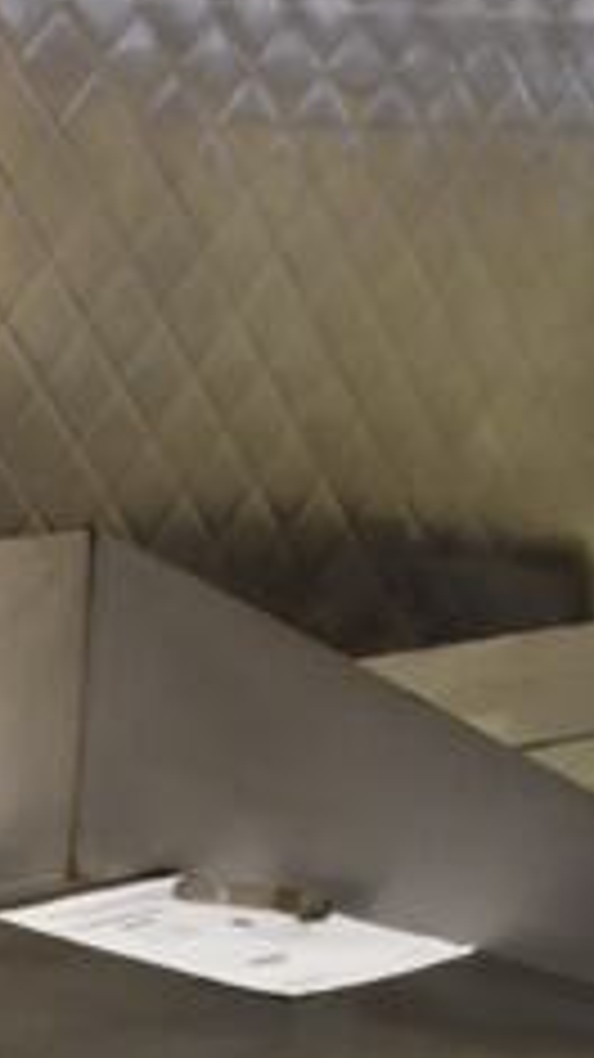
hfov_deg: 10.5
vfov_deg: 17.6
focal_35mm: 110
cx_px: -374
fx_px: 3083
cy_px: 1551
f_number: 3.5
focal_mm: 18
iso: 1800
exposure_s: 1/125
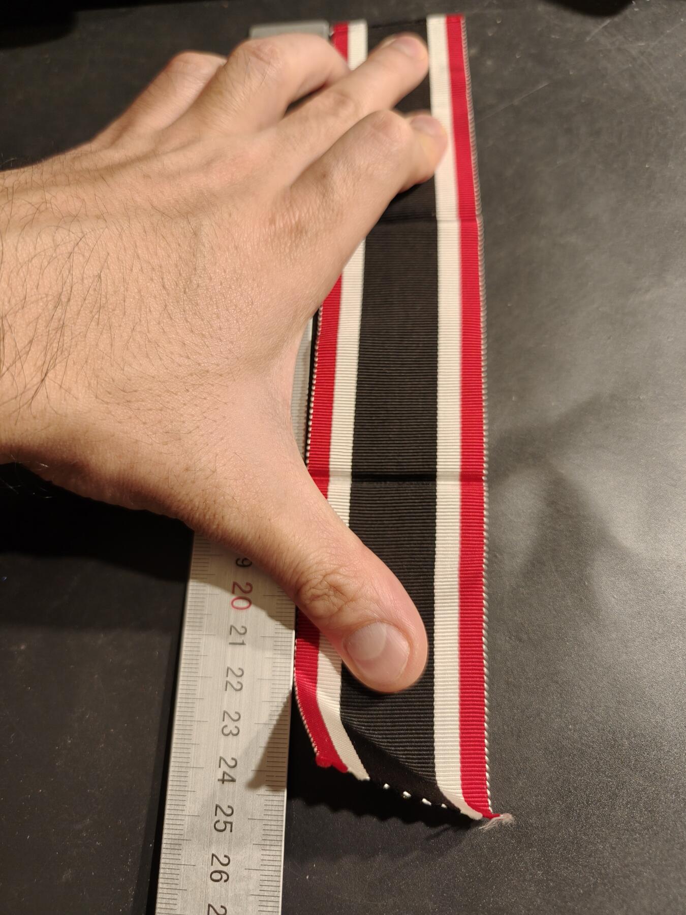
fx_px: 608
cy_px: 458
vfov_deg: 73.9
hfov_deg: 58.9
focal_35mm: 23
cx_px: 343
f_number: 1.6
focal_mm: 6.06
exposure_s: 1/100
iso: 125
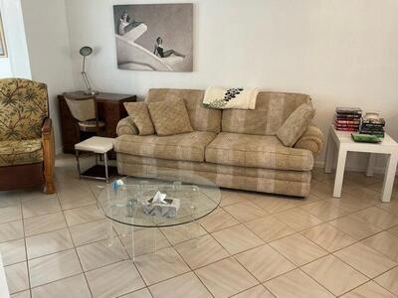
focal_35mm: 29
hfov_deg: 61.7
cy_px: 149
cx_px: 199
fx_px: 333
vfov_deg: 48.2
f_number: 1.8
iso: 125
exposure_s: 1/60
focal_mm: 3
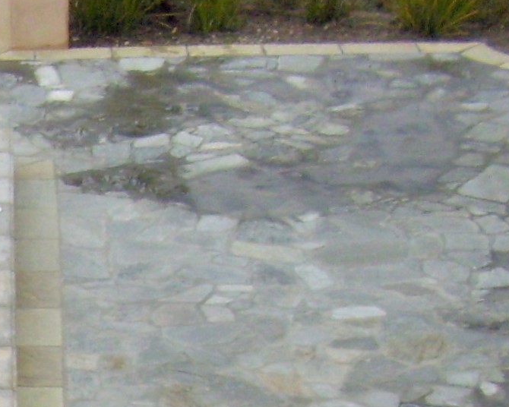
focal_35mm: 158
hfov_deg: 11.4
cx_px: -380
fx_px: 2380
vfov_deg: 9.5
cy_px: 638
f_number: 5.6
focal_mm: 5.7
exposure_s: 1/250
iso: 80
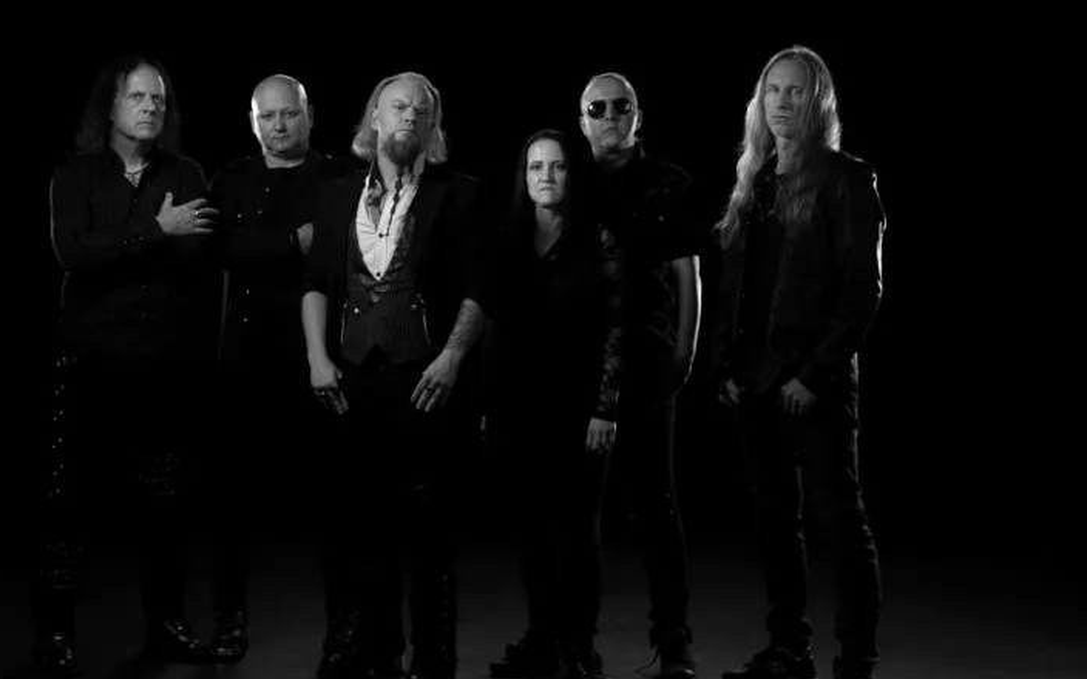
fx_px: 2400
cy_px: 351
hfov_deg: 25.5
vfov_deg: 16.1
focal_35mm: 81
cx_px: 472
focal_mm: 70
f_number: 2.8
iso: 500
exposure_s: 1/160
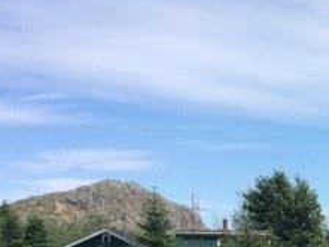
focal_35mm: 84
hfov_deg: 21.3
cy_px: 271
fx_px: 799
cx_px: 414
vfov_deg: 17.0
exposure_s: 1/2740
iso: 32
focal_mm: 4.15
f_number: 2.2
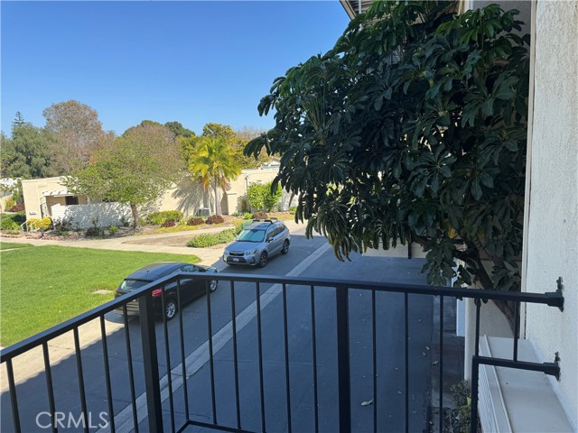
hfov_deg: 71.6
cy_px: 216
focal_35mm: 24
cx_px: 289
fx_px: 401
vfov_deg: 56.8
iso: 80
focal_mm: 6.76
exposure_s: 1/1980
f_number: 1.78
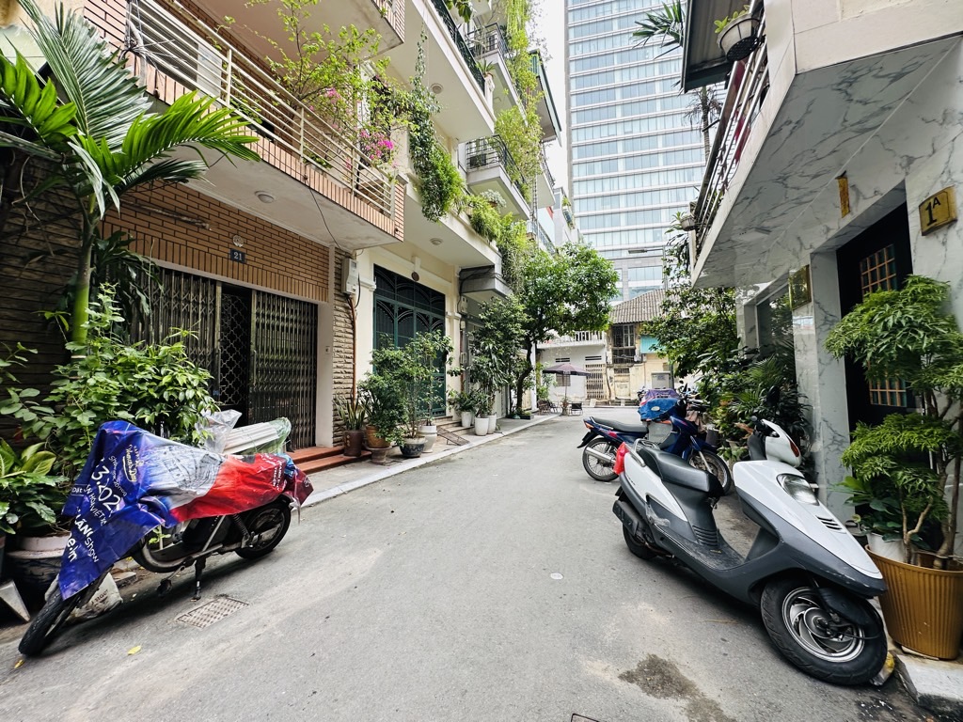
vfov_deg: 85.7
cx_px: 482
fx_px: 389
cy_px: 361
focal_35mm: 14
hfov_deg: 102.1
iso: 40
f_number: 2.2
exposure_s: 1/99
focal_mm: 2.22
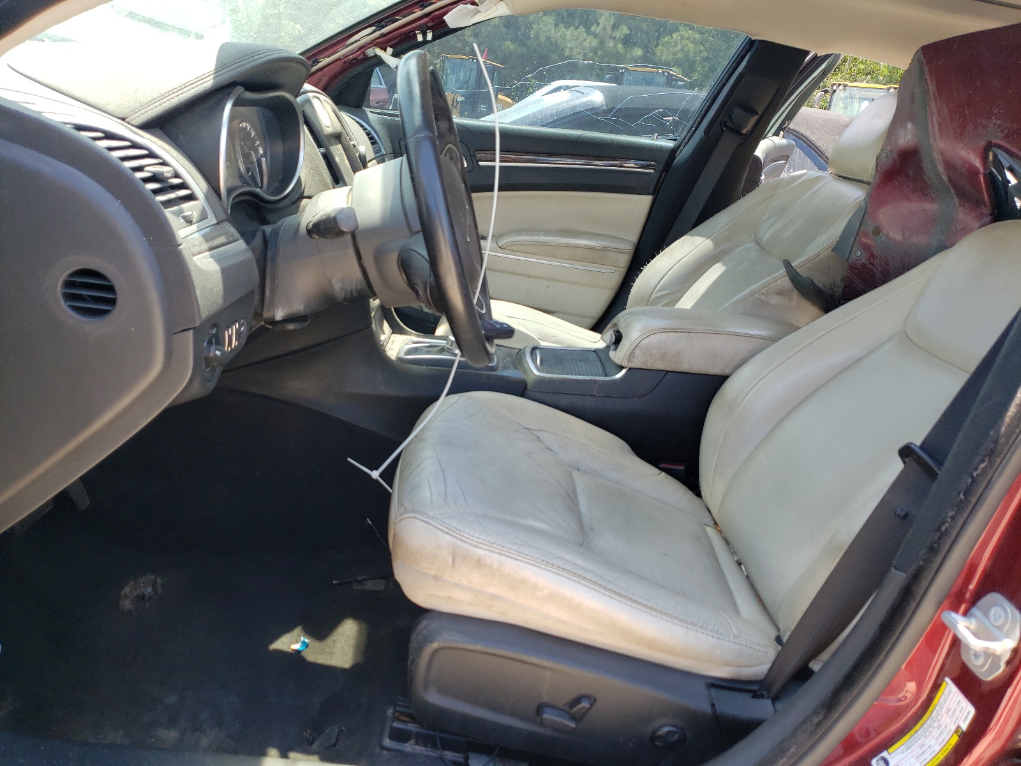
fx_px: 767
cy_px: 383
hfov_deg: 67.3
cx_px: 510
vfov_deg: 53.1
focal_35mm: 26
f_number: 1.5
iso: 50
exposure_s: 1/370
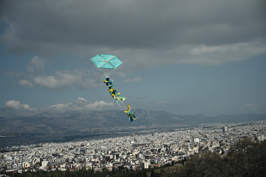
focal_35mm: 60
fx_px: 443
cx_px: 133
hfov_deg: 33.4
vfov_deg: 22.6
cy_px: 88
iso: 160
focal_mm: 60
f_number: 4
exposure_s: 1/3200
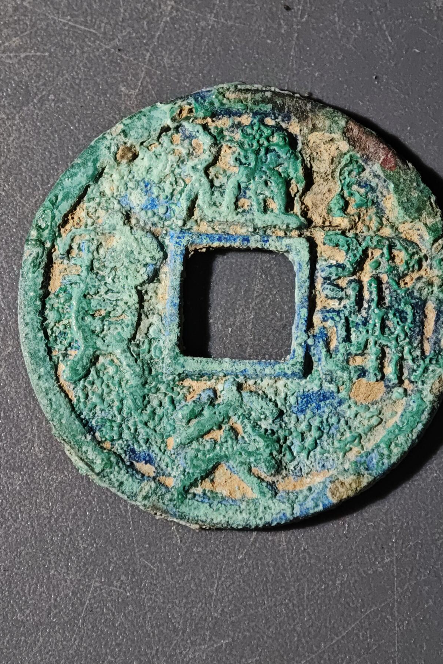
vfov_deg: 20.6
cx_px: 229
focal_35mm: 99
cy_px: 332
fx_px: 1827
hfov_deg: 13.8
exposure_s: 1/100
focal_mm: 9
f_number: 2
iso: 250
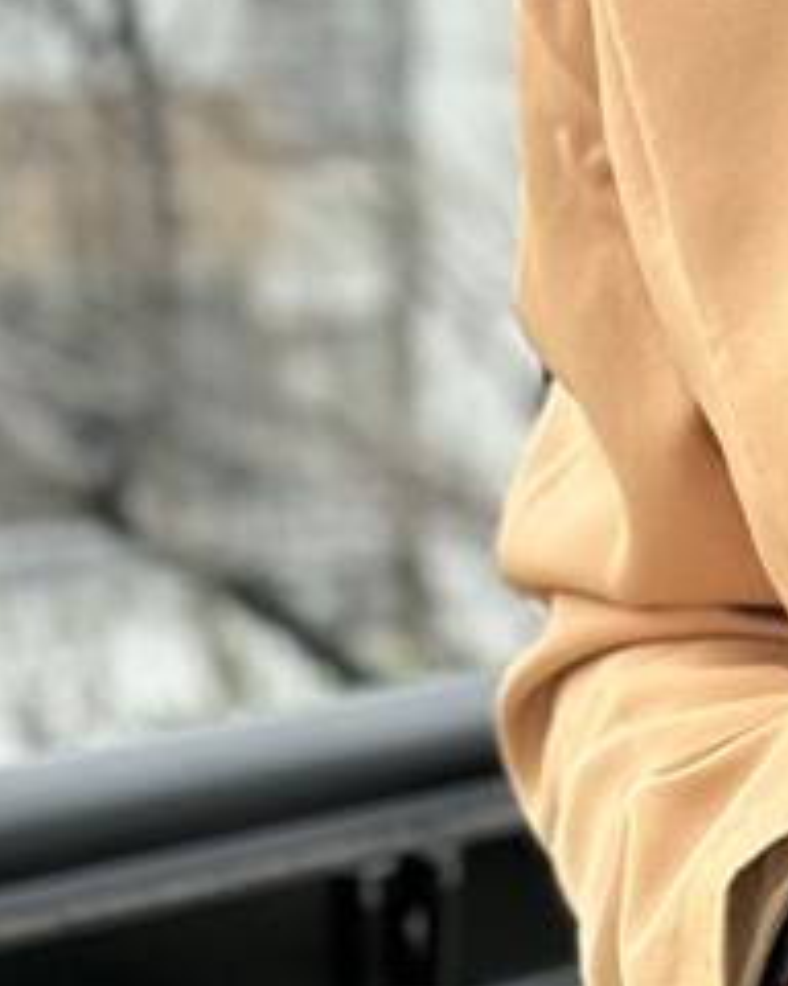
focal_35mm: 260
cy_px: 610
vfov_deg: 7.4
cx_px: 1839
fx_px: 7580
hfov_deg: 5.7
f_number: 1.78
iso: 100
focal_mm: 6.86
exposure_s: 1/64
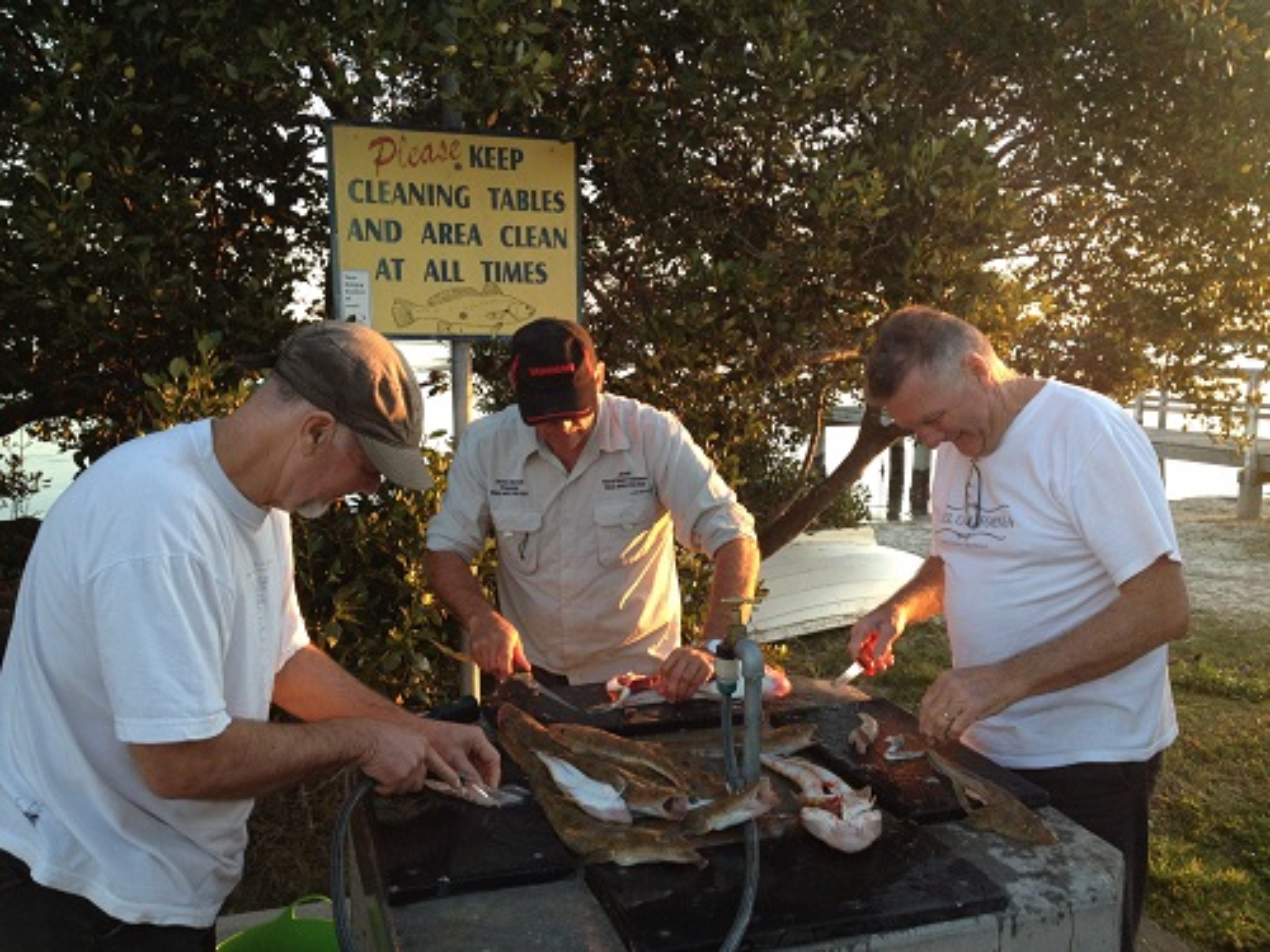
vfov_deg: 40.7
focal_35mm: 35
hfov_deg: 52.6
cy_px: 476
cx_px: 635
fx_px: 1284
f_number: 2.4
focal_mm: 4.28
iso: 80
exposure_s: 1/120
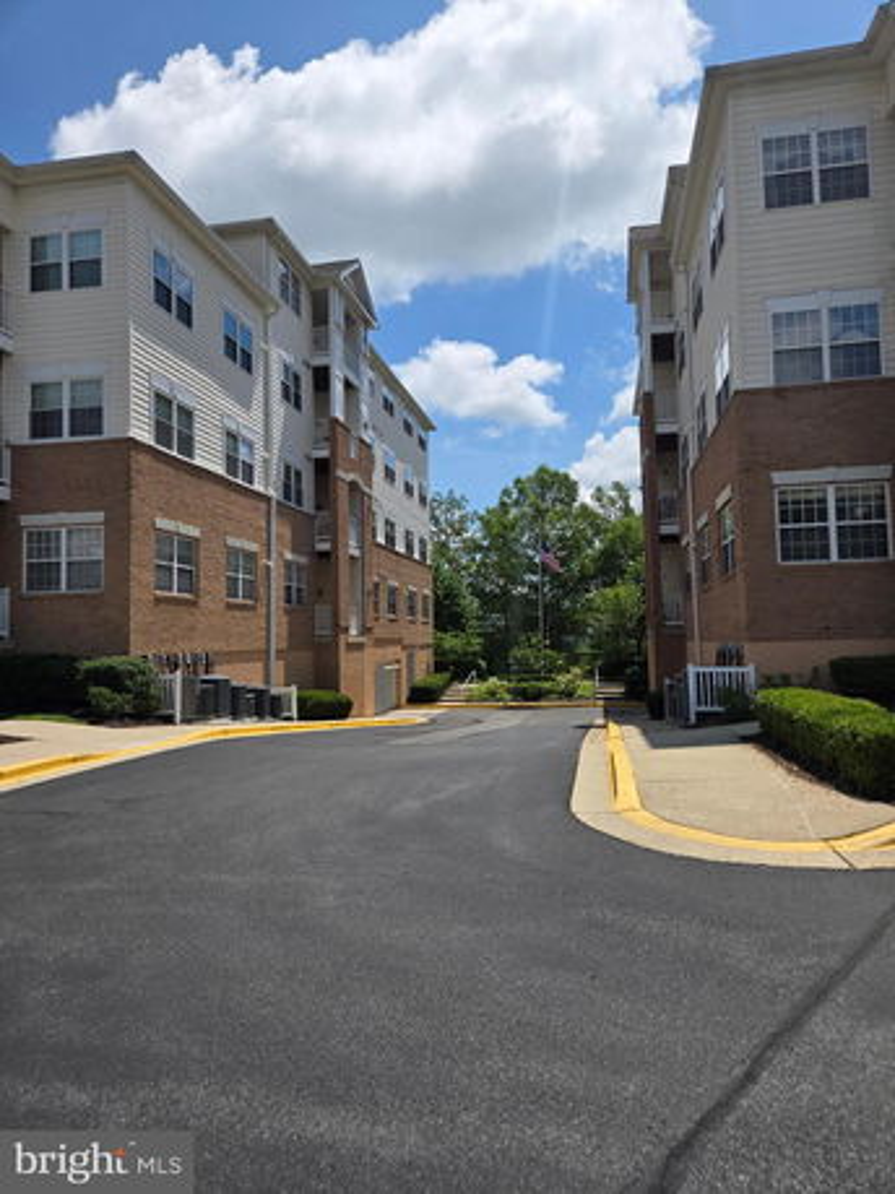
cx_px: 448
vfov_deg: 73.9
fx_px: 793
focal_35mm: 23
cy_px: 597
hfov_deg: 58.9
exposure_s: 1/2993
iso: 25
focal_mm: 5.4
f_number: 1.8
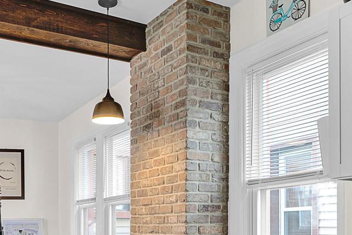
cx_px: 123
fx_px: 401
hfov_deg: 46.8
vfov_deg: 30.9
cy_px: 219
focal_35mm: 41
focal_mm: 12
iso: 200
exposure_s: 1/2.5
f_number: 9
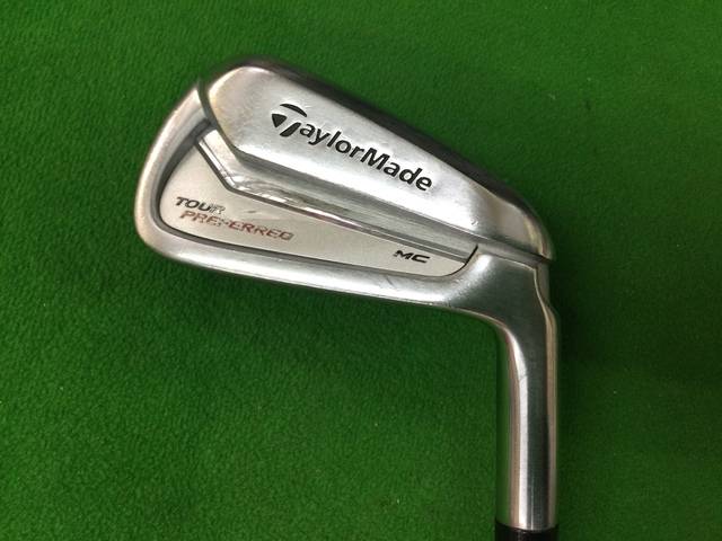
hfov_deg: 58.4
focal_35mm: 31
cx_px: 361
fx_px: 647
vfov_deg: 45.4
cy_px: 270
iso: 50
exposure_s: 1/30
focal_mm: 3.3
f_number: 2.4
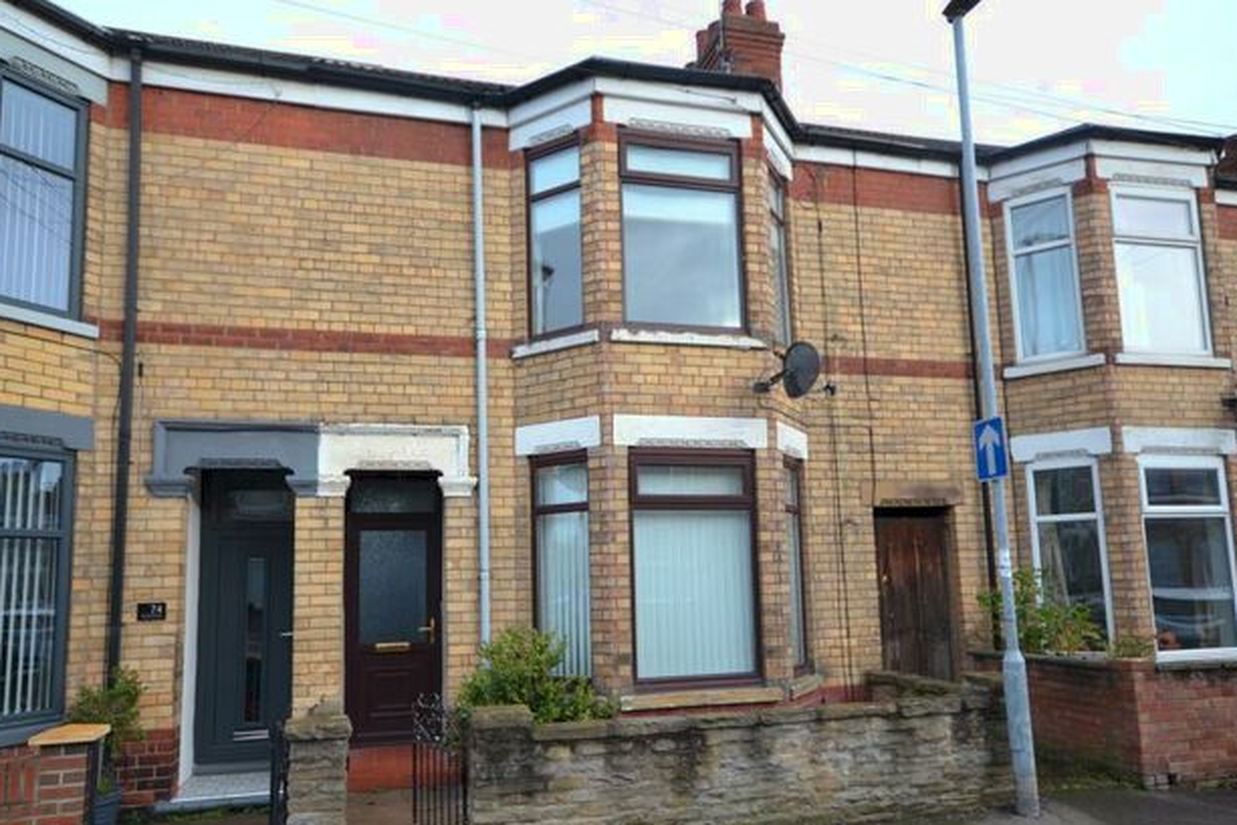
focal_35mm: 24
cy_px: 469
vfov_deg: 53.0
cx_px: 617
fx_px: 825
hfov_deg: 73.7
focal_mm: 14
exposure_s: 1/125
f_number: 5.6
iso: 200
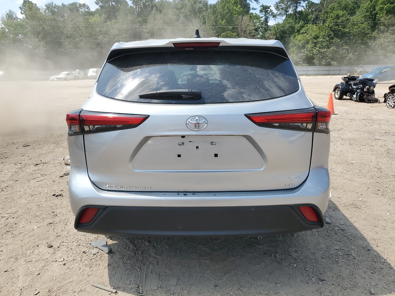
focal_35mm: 26
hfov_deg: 67.3
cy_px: 148
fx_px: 297
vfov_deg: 53.1
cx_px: 198
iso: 50
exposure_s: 1/2500
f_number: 1.5
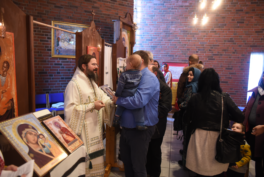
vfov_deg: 41.1
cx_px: 132
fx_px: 235
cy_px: 88
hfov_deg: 58.7
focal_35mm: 32
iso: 2000
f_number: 2.8
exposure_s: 1/30
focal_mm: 32
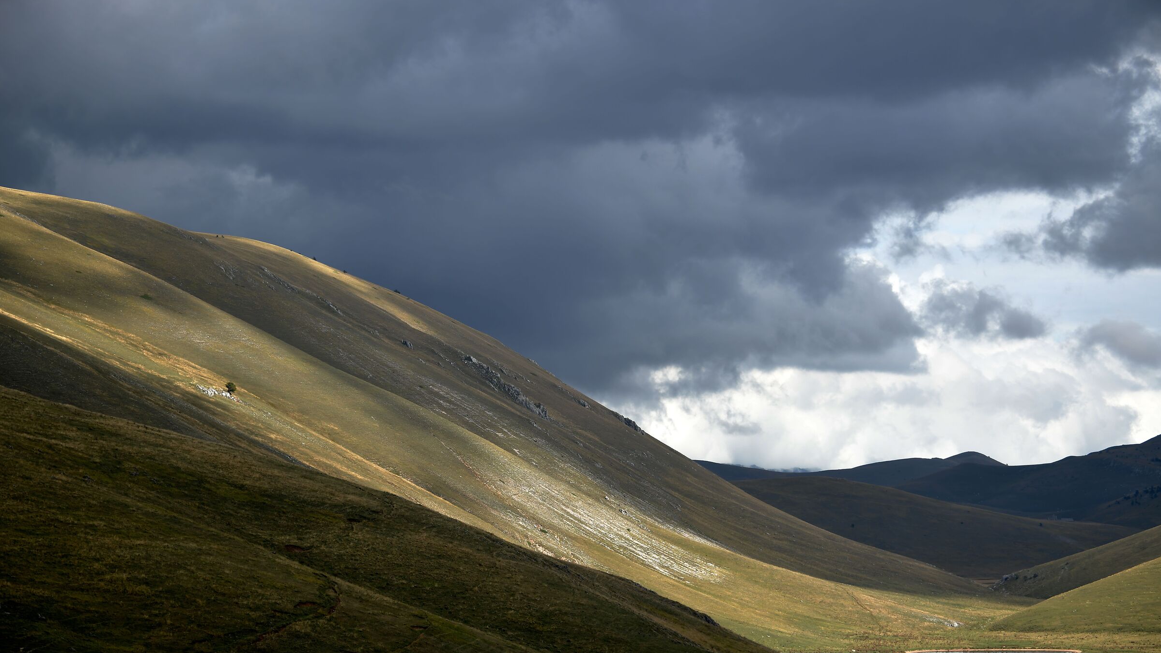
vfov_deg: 11.3
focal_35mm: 107
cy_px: 337
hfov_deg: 20.0
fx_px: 3294
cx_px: 581
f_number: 4.8
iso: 64
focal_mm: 102
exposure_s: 1/400
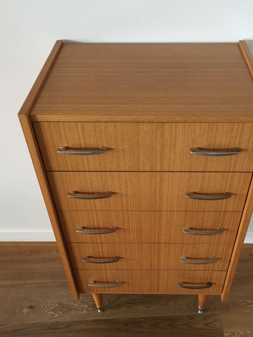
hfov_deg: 40.6
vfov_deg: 52.6
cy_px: 177
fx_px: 341
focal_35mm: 35
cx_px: 147
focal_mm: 4.15
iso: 200
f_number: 2.2
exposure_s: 1/20
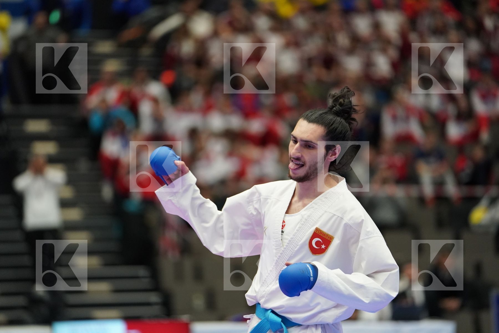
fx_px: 2772
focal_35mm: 200
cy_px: 166
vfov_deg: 6.9
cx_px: 250
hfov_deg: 10.3
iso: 3200
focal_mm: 200
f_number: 2.8
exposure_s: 1/1000
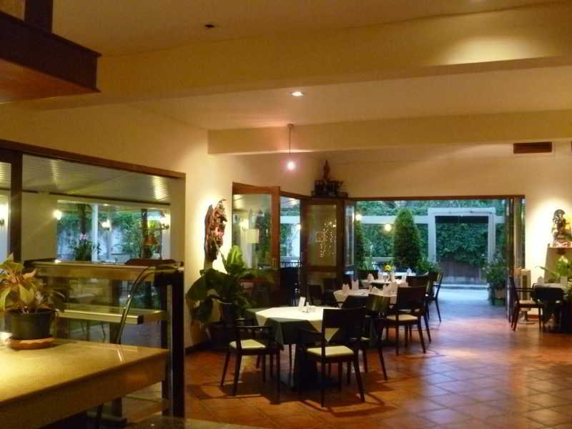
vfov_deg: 38.7
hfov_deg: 50.1
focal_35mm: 37
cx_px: 286
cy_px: 214
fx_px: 611
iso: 800
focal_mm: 6.6
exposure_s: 1/13
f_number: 3.1
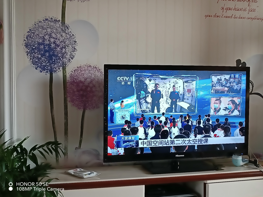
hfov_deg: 37.5
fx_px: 387
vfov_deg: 28.6
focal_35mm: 51
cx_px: 132
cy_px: 98
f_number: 1.9
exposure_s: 1/50
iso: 438
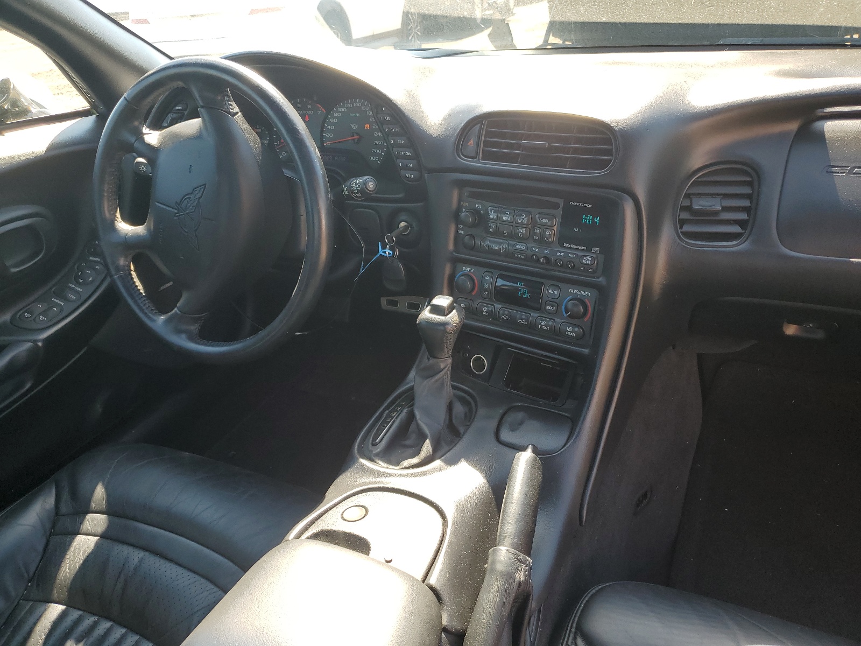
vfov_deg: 53.1
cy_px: 323
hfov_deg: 67.3
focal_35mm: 26
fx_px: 647
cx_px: 430
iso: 50
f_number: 1.5
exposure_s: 1/278
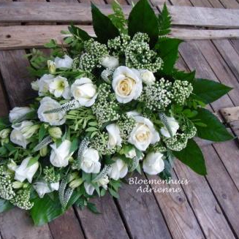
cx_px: 85
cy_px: 119
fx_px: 359
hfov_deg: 36.5
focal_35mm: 46
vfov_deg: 36.8
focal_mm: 6.3
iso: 400
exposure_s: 1/604
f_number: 4
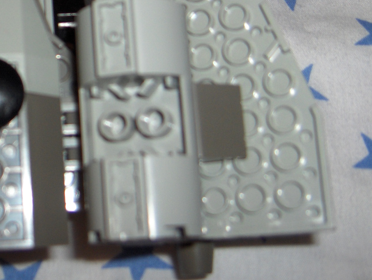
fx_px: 839
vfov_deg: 18.8
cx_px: 5
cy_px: 54
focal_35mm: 78
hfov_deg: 24.0
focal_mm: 8
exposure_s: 1/60
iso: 100
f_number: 2.8
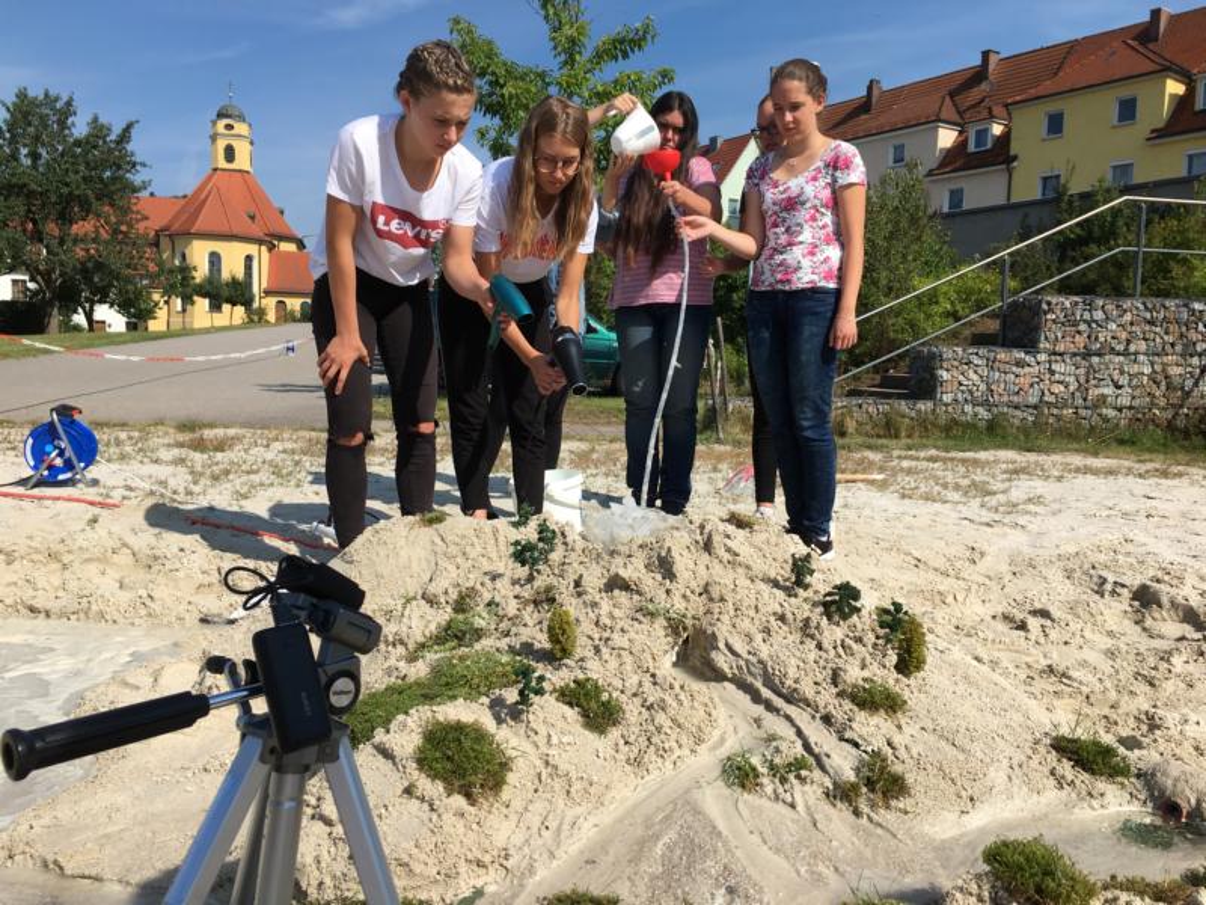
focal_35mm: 29
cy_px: 452
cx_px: 603
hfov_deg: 61.7
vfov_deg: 48.2
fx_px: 1010
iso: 25
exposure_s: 1/1789
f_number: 2.2
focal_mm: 4.15
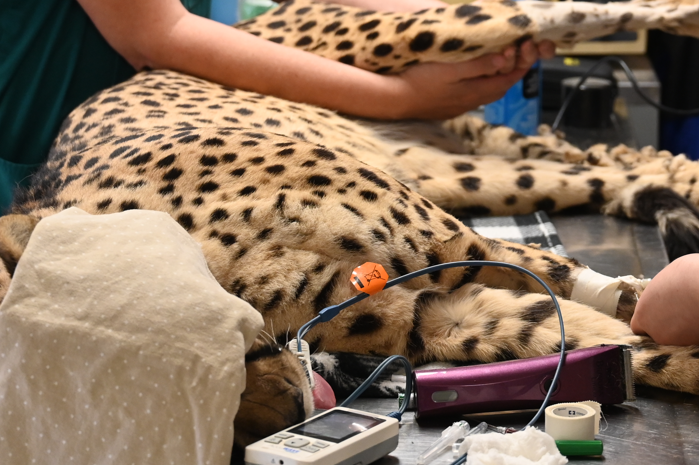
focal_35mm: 113
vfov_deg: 11.9
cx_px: 520
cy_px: -26
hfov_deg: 18.0
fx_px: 2192
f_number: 4
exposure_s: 1/125
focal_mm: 49
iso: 1600
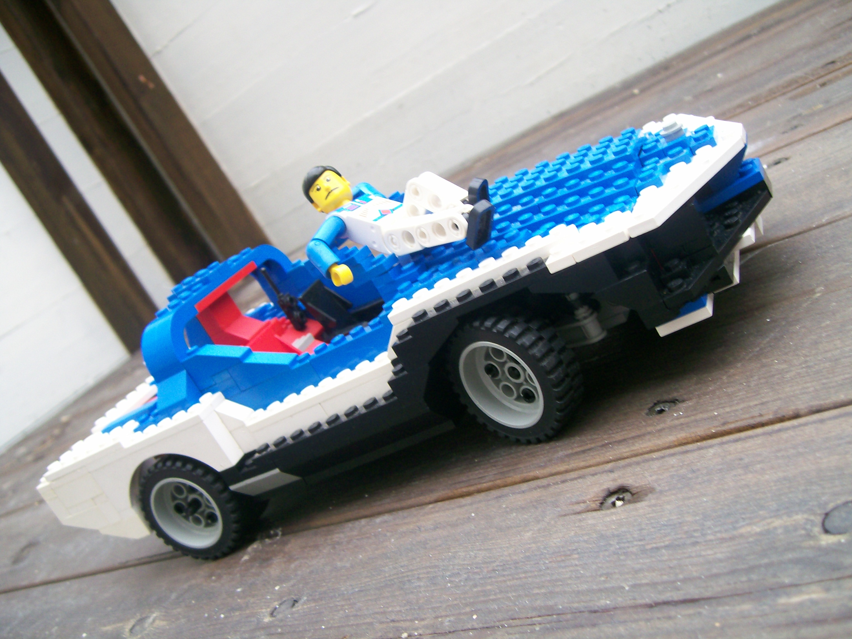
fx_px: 861
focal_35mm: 35
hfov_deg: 52.6
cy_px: 320
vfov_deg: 40.7
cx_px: 426
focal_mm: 5.8
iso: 80
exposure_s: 1/33.7
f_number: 2.8
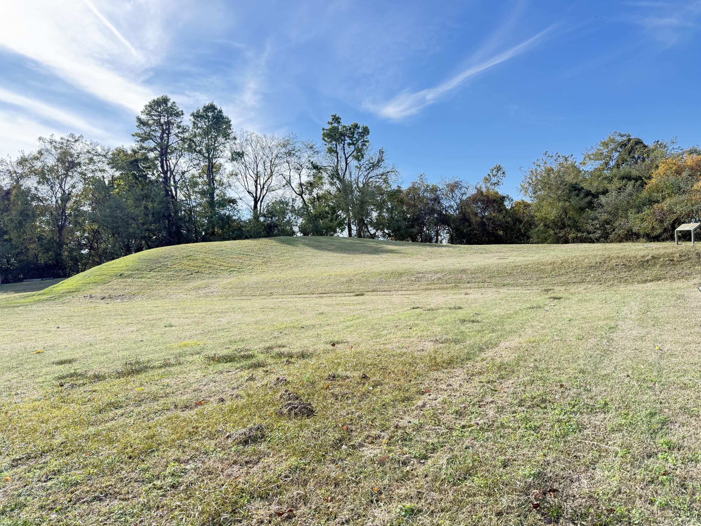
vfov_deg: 56.8
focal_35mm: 24
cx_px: 350
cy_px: 263
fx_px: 486
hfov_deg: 71.6
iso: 100
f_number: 1.78
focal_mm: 6.76
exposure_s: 1/780
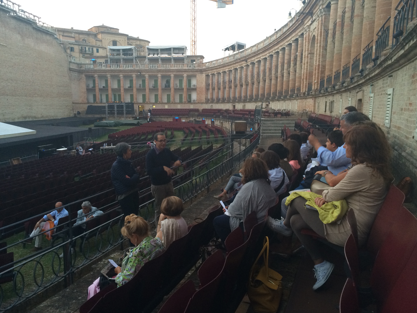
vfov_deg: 45.4
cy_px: 158
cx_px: 209
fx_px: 373
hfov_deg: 58.4
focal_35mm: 31
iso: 125
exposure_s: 1/30
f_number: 2.2
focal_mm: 4.12
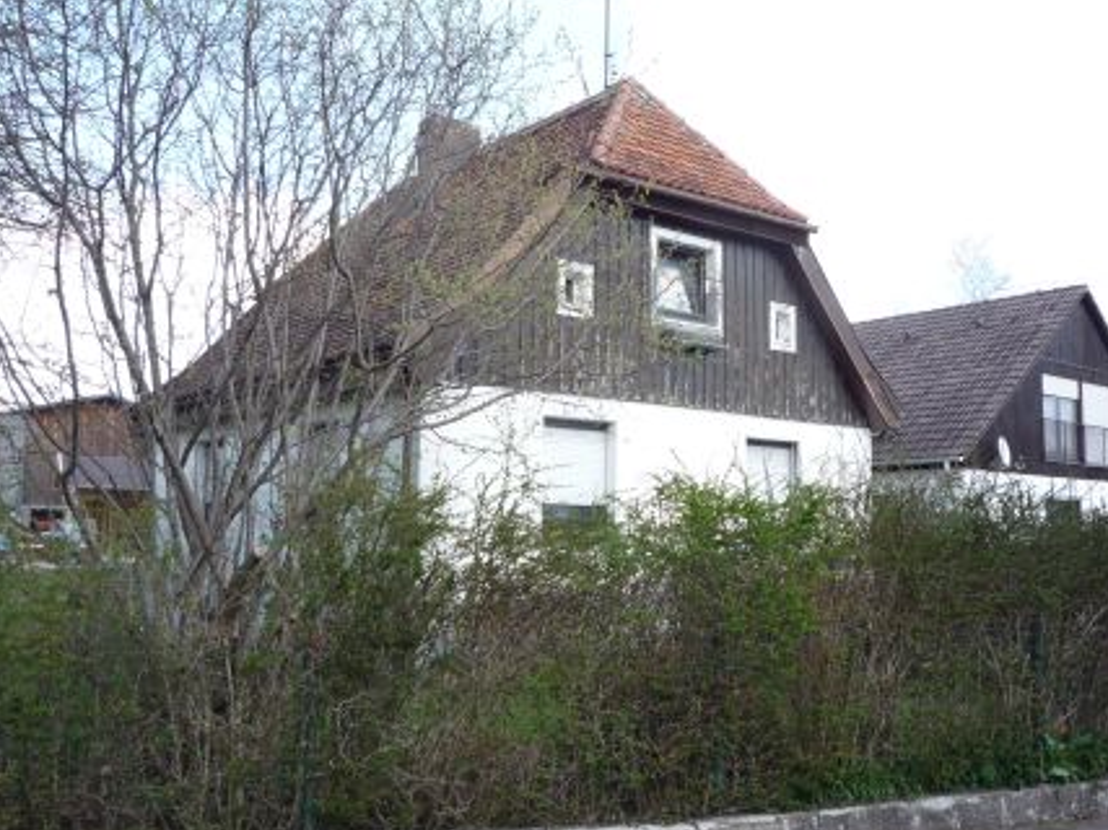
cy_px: 436
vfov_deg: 39.6
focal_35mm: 36
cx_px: 579
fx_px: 1152
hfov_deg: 51.4
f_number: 4
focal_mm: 5.2
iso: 100
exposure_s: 1/160
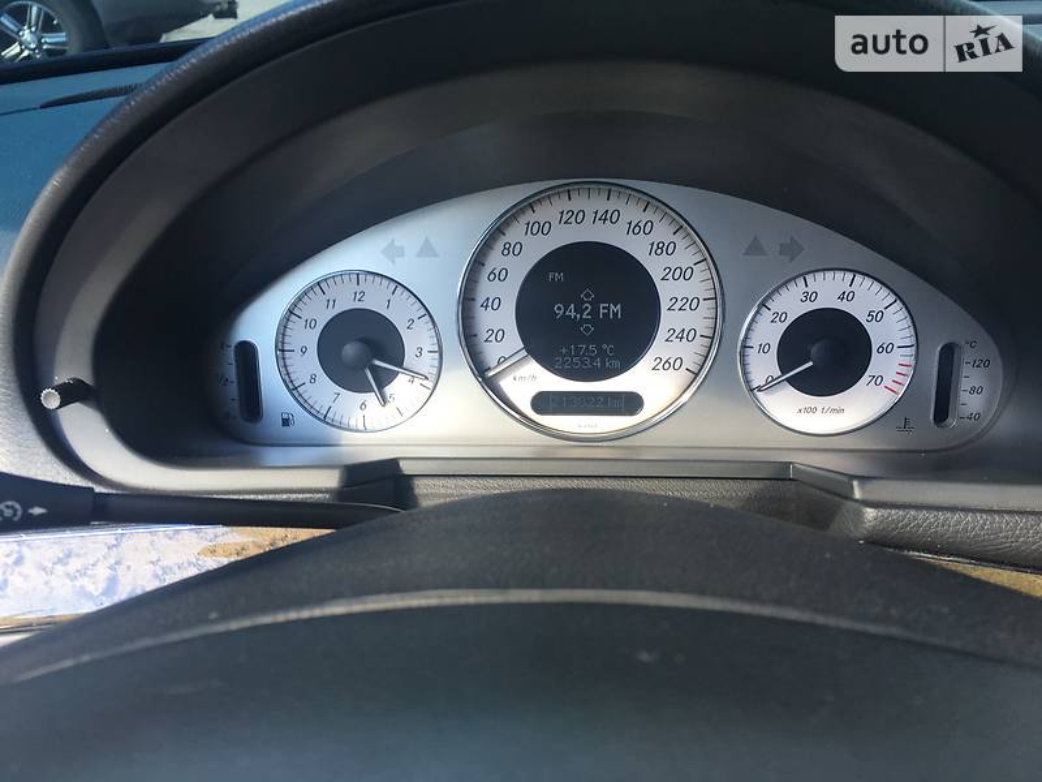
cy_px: 391
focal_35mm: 29
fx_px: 873
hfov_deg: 61.7
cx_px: 521
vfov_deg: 48.2
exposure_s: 1/50
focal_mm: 4.2
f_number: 2.2
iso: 25
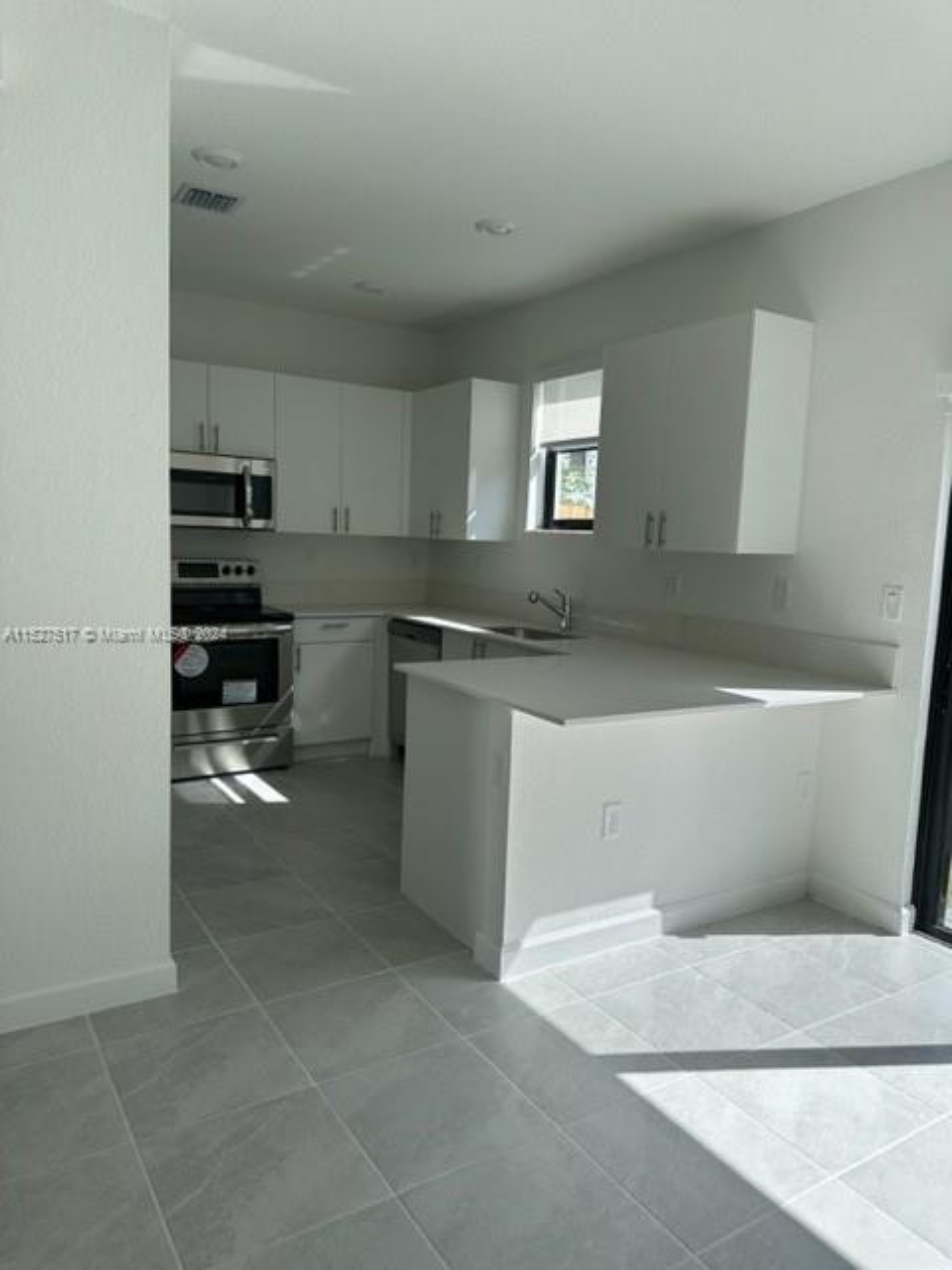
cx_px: 476
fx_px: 880
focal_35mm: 24
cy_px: 635
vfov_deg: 71.6
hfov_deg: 56.8
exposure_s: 1/729
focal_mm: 6.86
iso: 80
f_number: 1.78
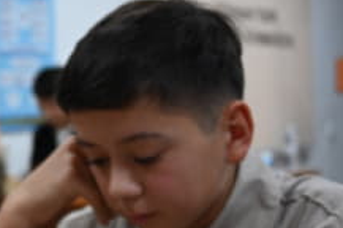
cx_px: -84
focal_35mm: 113
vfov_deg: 12.0
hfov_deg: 17.2
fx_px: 1075
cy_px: 222
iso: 1100
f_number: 3.8
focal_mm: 35
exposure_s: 1/125
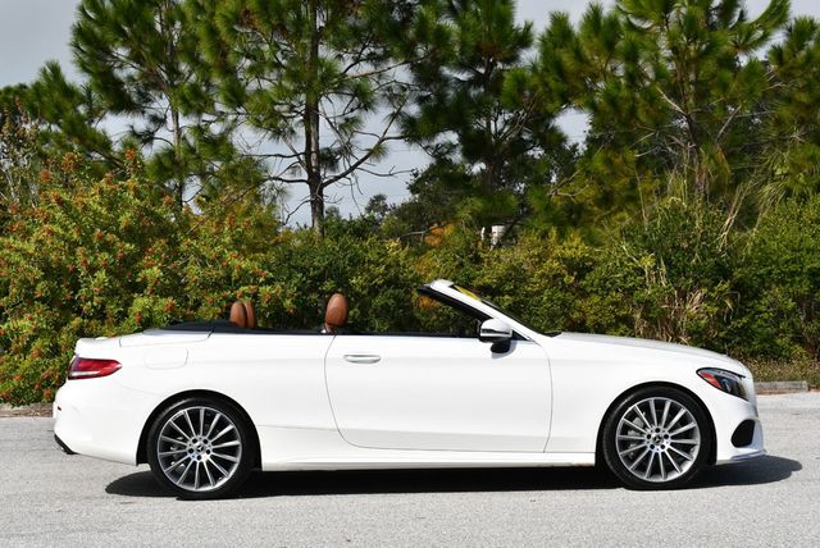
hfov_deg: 29.6
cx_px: 410
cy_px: 274
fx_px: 1550
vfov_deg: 20.1
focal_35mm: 68
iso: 100
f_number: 9
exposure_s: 1/320
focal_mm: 34
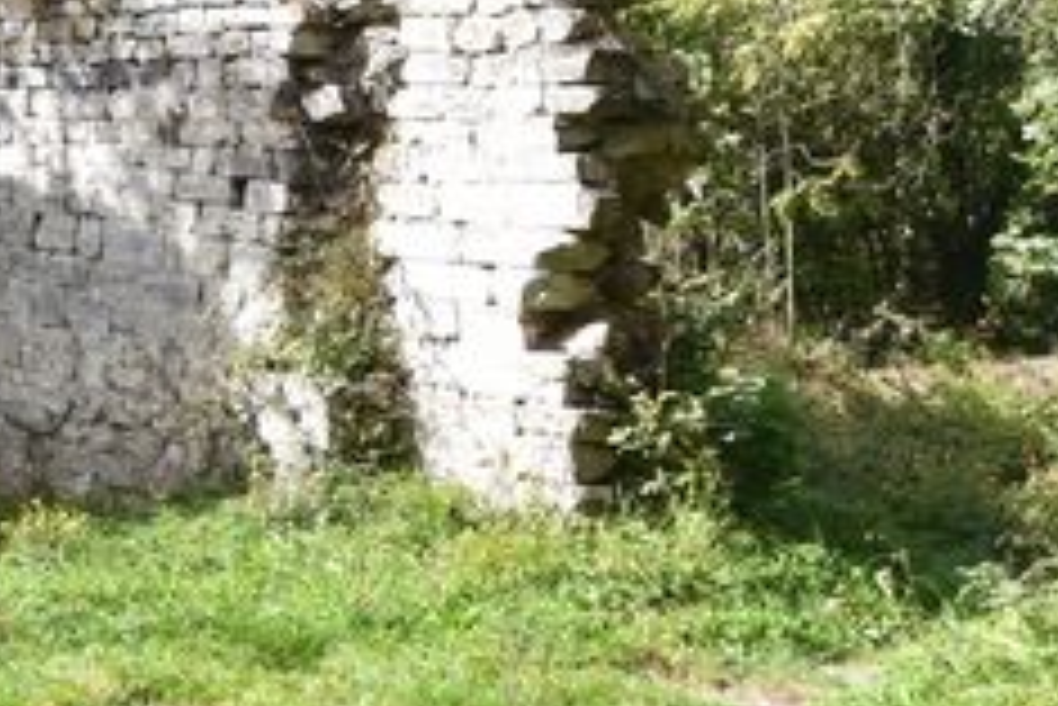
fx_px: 1970
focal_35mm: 67
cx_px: -216
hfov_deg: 26.6
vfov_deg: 20.0
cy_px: 99
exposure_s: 1/250
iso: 280
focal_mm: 10
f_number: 8
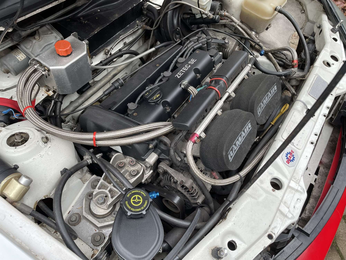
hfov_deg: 67.3
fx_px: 260
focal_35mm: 26
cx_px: 173
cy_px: 130
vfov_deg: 53.1
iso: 40
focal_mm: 4.2
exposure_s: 1/121
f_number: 1.6
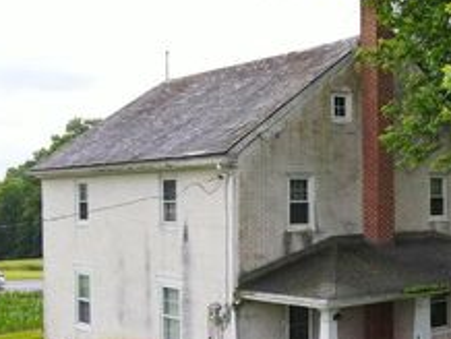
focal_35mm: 55
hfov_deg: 34.3
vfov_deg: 26.4
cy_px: 228
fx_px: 717
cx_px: 325
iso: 100
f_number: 2.8
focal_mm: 4.5
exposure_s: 1/320
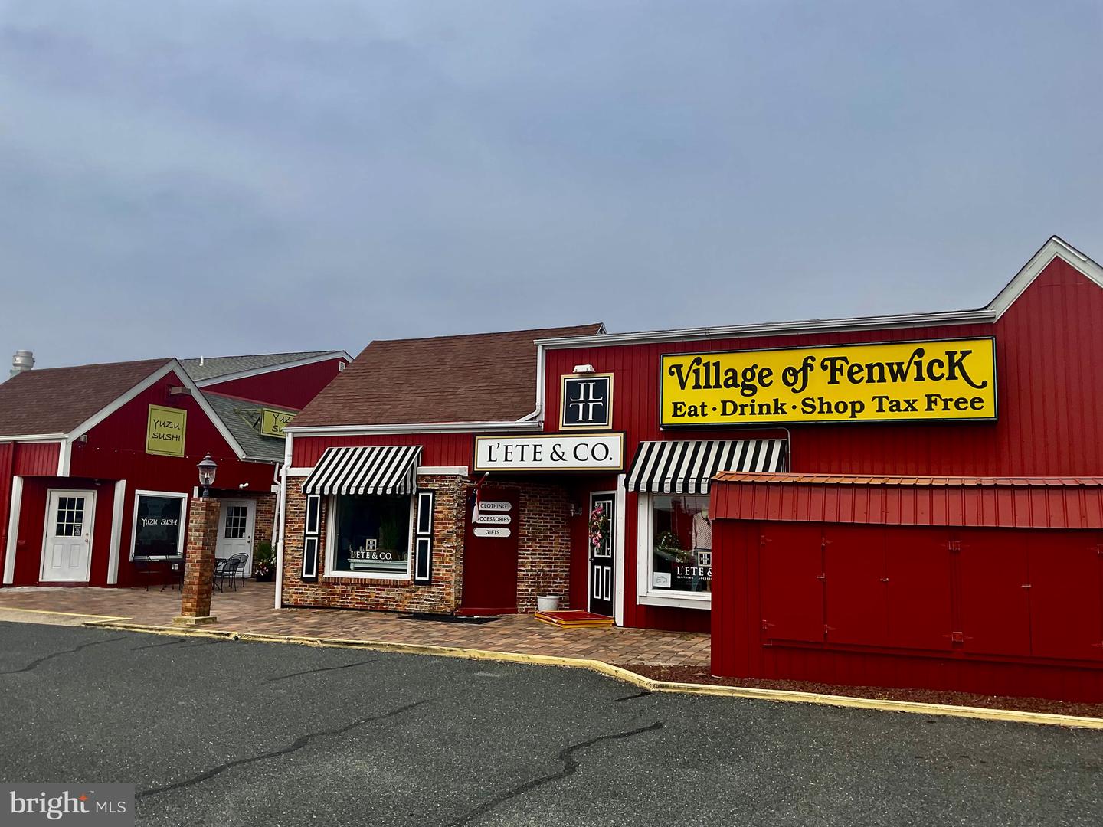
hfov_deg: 61.7
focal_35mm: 29
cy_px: 414
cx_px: 552
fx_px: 924
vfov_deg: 48.2
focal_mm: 3
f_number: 1.8
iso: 16
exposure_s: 1/3322
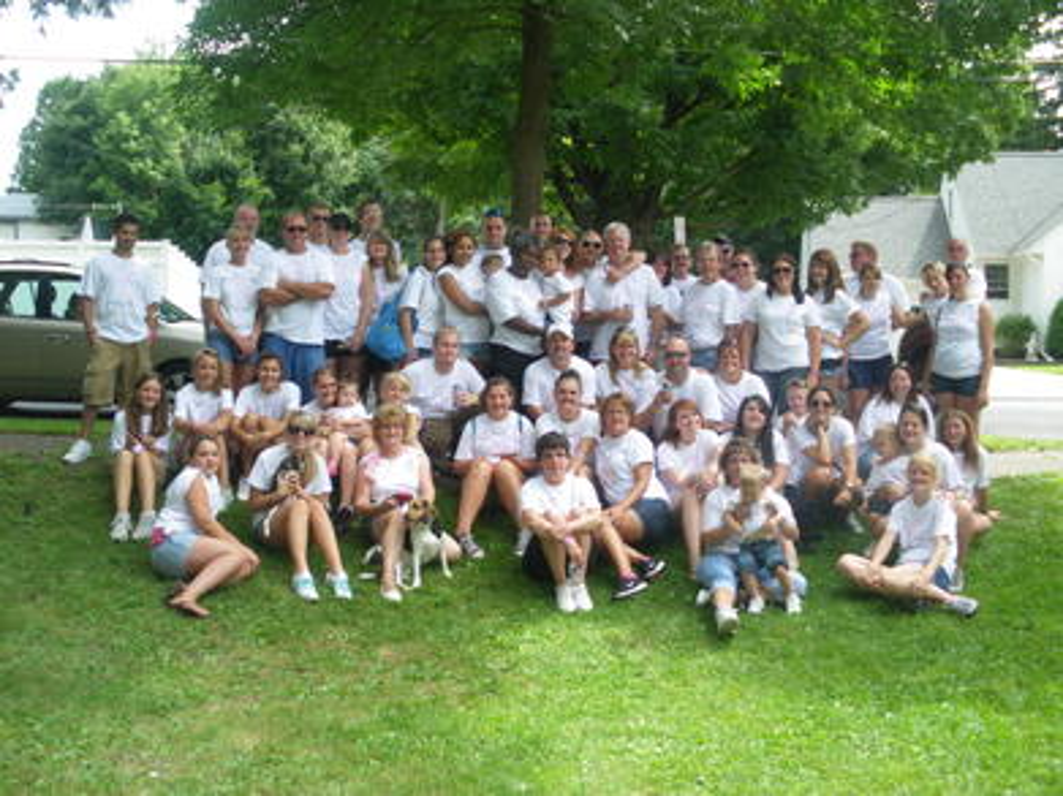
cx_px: 532
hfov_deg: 51.4
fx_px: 1105
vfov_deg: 39.6
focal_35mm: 36
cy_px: 398
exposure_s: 1/125
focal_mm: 6.3
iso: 64
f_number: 3.5
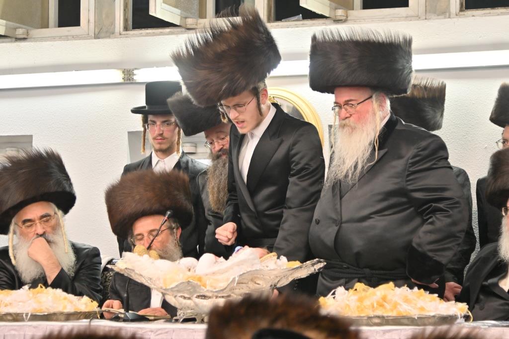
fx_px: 1654
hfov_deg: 17.5
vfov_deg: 11.7
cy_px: 170
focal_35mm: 117
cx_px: 254
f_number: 4
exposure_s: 1/400
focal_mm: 78
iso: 800
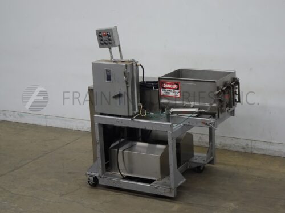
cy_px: 106
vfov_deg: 21.0
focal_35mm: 70
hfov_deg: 27.8
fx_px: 576
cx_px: 142
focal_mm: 11.2
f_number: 5
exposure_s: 1/80
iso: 320
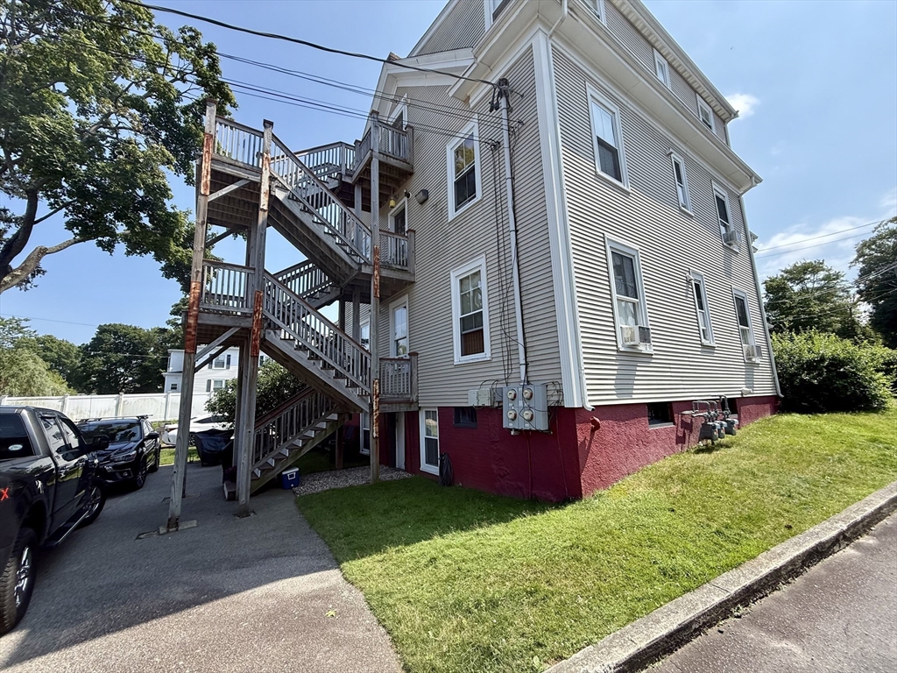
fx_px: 363
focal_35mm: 14
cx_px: 448
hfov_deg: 102.1
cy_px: 336
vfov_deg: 85.7
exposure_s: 1/751
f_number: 2.2
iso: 50
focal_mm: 2.22
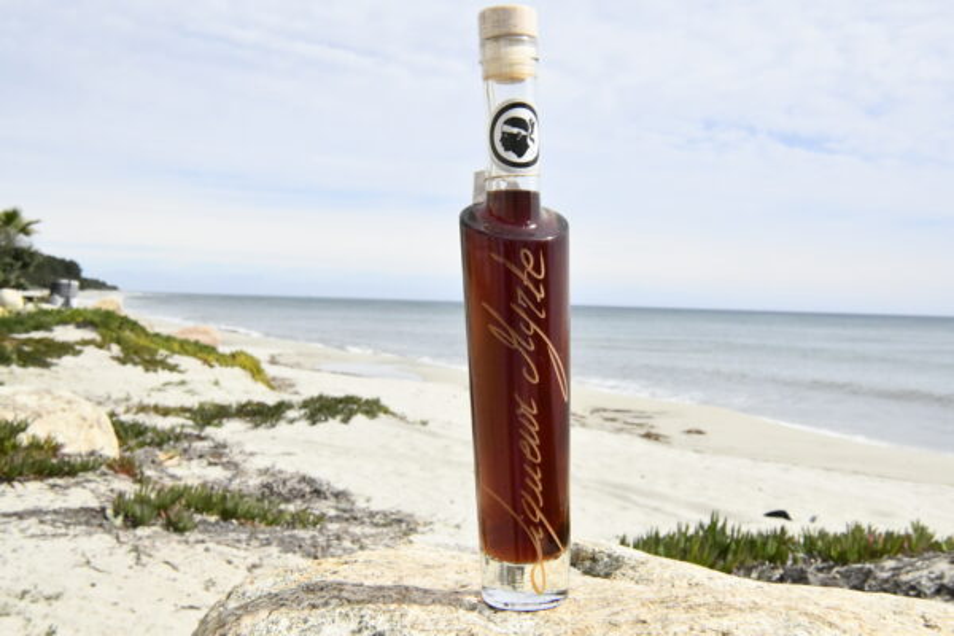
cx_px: 477
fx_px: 1060
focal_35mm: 40
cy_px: 318
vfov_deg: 33.4
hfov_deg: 48.5
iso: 12800
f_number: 22
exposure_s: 1/5000
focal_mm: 40
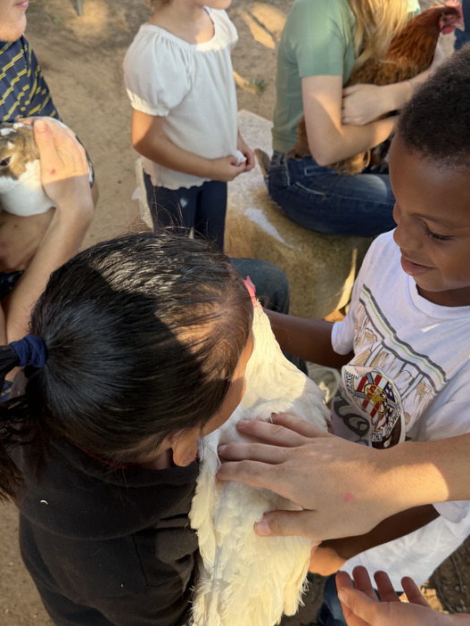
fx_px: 633
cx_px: 236
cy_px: 303
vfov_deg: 52.6
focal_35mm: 35
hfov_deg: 40.7
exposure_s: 1/203
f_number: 1.78
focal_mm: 6.76
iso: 64
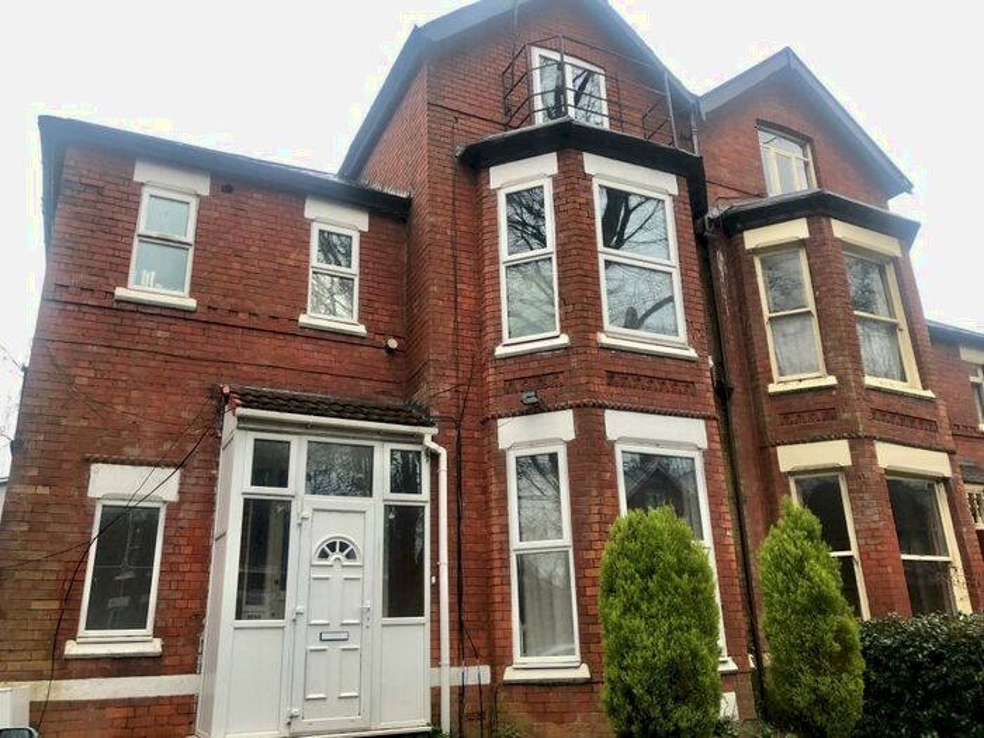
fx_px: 796
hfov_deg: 63.4
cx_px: 492
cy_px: 369
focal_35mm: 28
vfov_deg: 49.7
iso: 32
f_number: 1.8
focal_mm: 3.99
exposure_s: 1/30
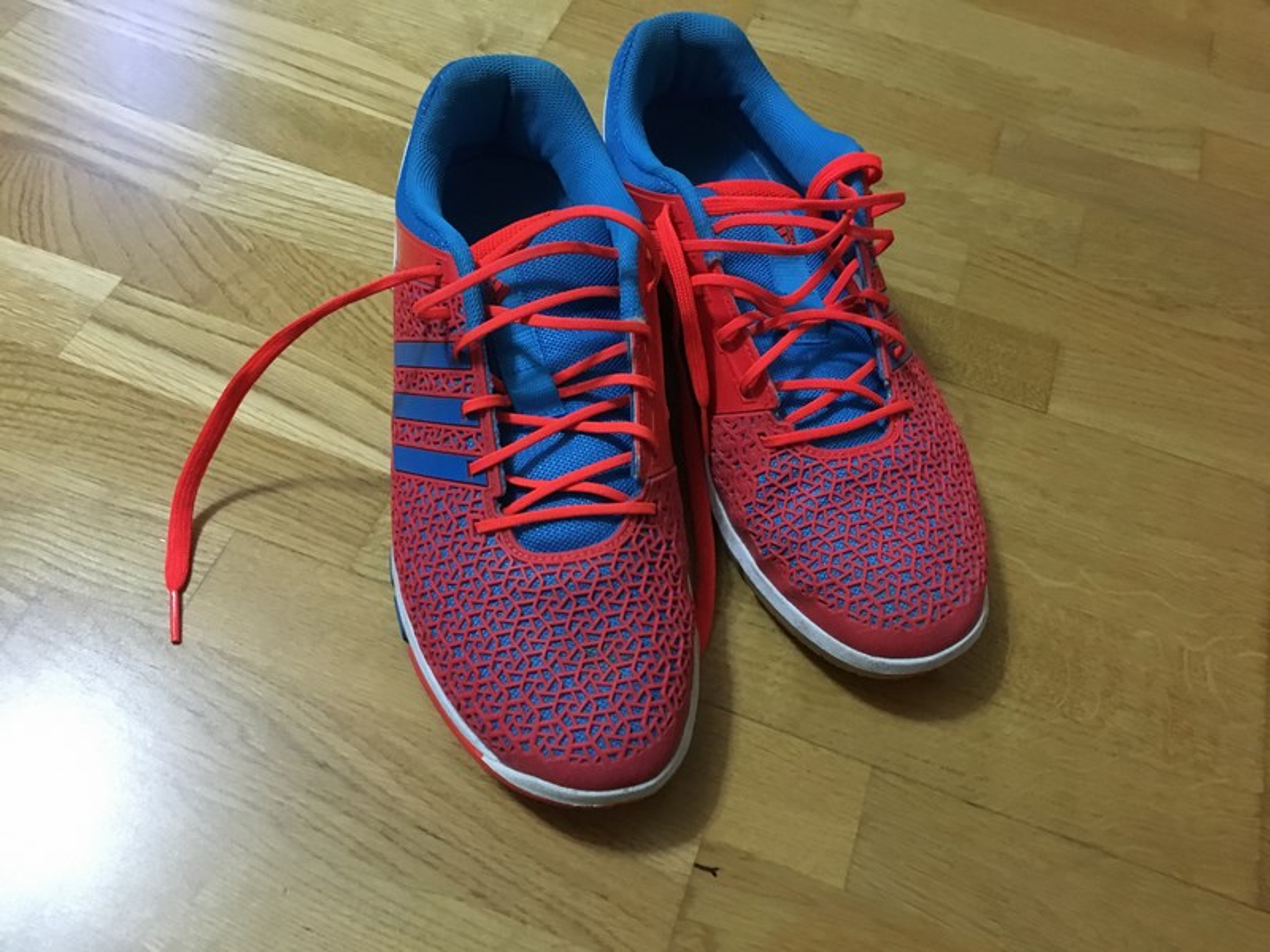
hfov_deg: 61.7
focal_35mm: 29
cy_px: 476
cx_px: 635
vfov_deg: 48.2
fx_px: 1064
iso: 320
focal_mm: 4.15
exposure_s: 1/17
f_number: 2.2
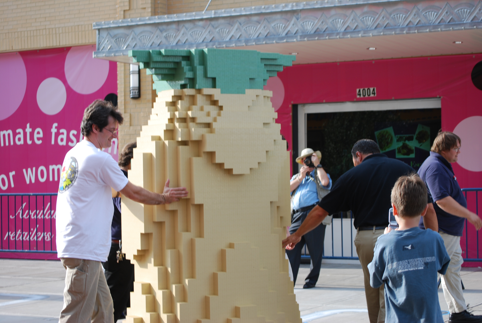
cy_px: 162
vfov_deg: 16.6
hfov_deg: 24.6
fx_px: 1106
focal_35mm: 82
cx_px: 241
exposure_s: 1/125
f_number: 5.6
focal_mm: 55
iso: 110
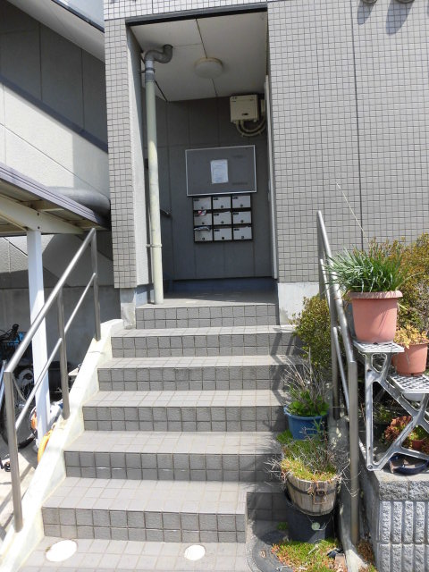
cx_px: 214
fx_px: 397
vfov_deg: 71.6
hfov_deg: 56.8
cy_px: 286
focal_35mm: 24
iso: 100
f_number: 3.1
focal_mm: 4.3
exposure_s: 1/800
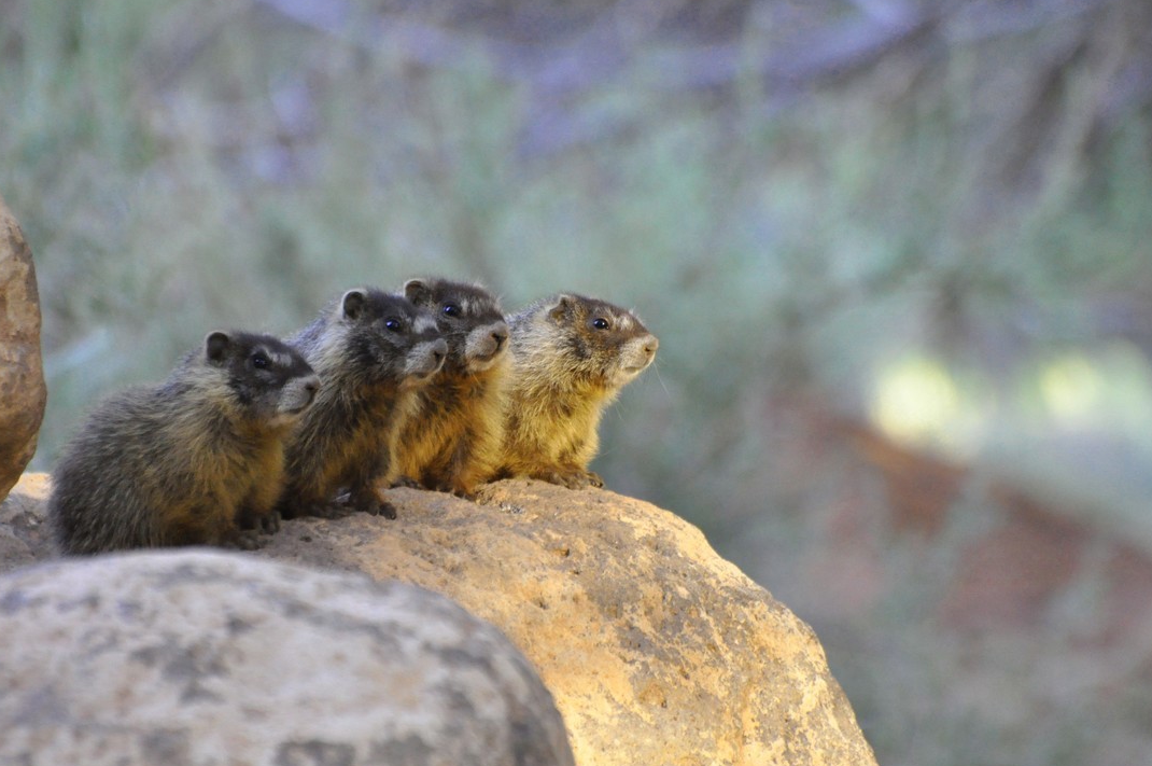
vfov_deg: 2.8
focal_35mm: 492
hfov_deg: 4.2
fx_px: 15727
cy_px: 389
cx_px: 532
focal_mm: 300
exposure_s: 1/160
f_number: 6.3
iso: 2500
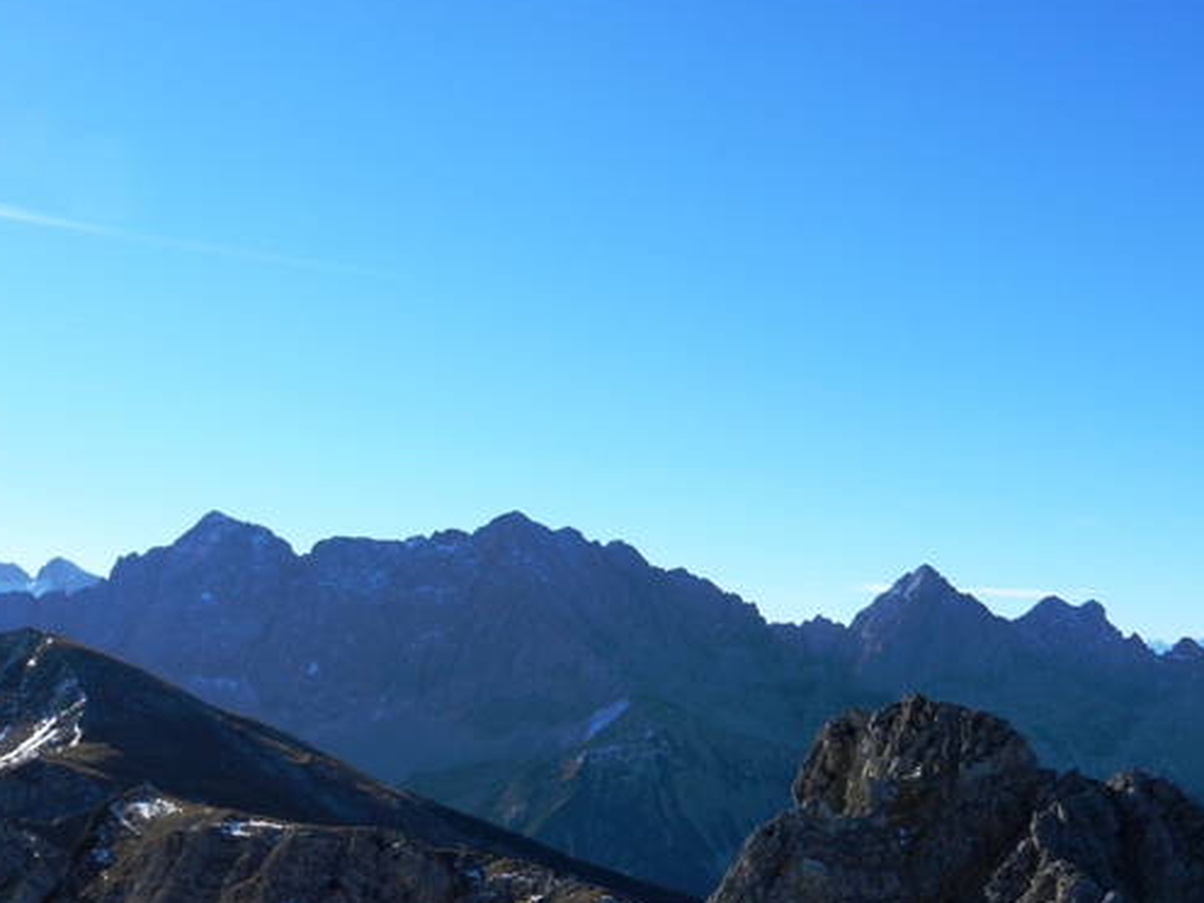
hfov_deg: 38.7
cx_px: 745
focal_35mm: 49
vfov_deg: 29.7
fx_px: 1704
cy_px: 449
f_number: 4
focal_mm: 6.9
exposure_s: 1/1250
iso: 160
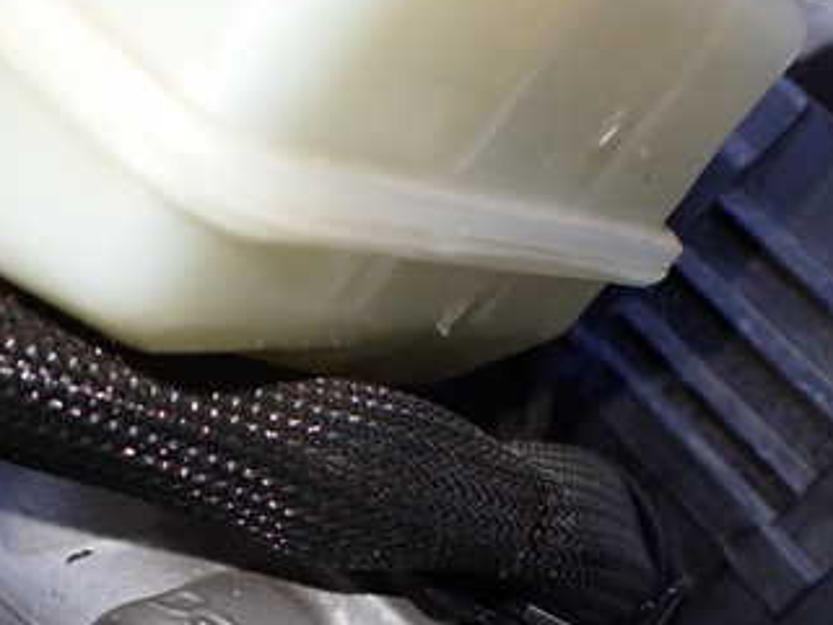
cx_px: 215
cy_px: 571
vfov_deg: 25.3
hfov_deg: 33.7
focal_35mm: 56
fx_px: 1348
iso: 500
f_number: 2.3
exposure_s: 1/125
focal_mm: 5.4
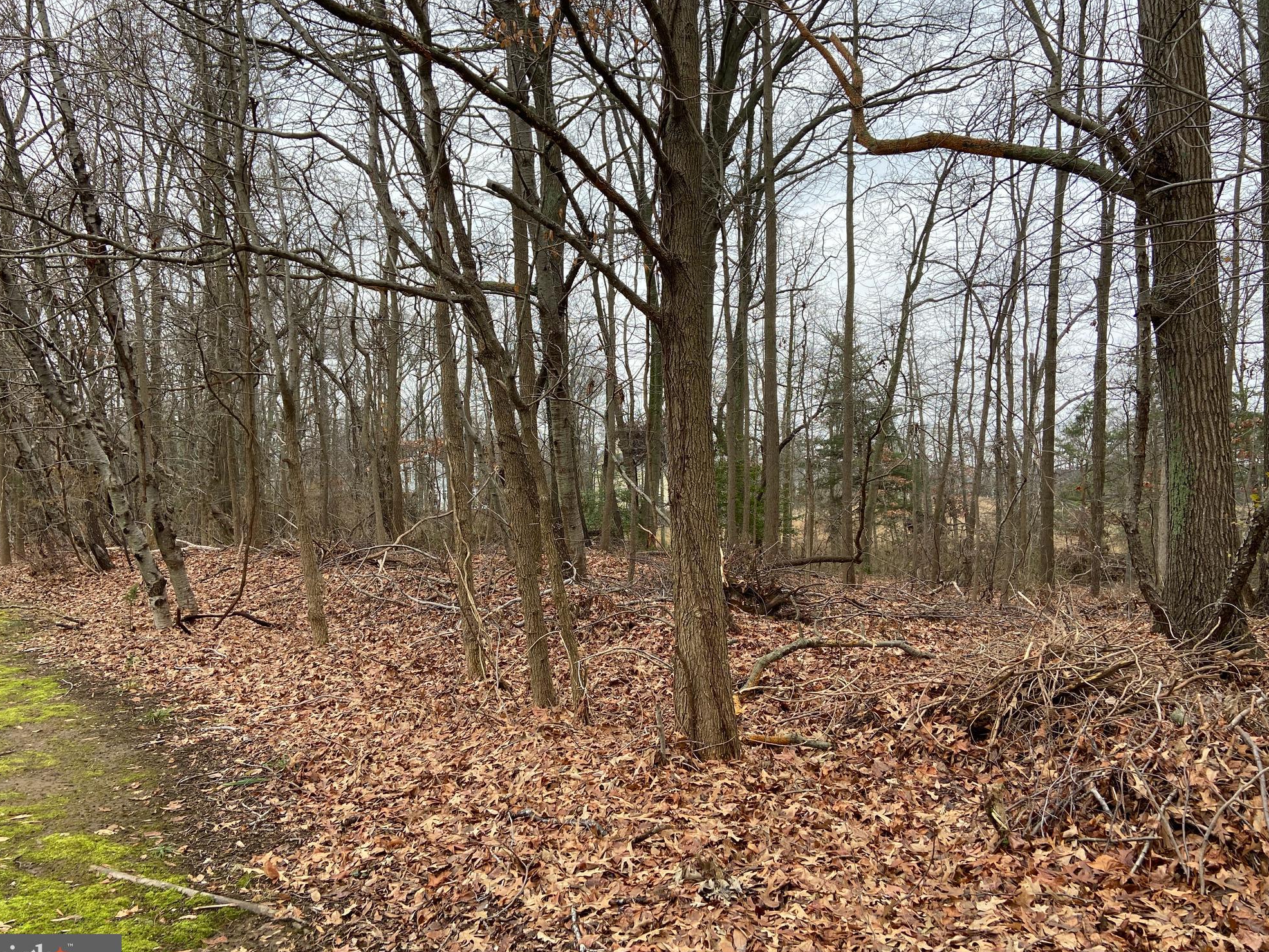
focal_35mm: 27
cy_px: 492
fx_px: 990
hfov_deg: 65.3
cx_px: 620
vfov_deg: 51.3
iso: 32
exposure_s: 1/167
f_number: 1.8
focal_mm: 4.25
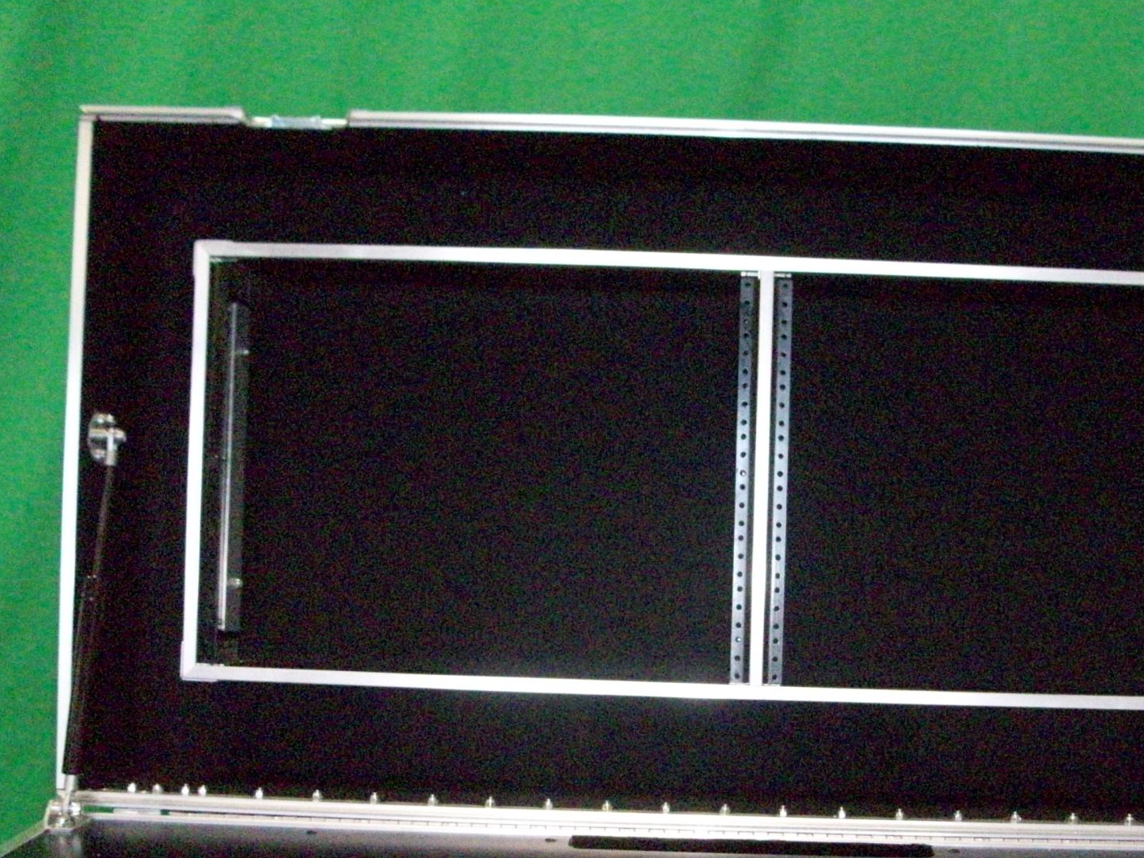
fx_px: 1586
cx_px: 772
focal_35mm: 48
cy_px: 570
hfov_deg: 39.2
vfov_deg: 30.0
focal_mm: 5.7
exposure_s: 1/128
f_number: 2.8
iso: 800
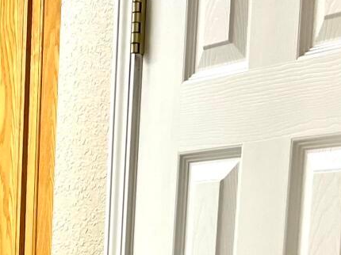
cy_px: 445
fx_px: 1191
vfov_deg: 11.4
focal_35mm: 121
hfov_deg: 15.7
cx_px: -56
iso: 64
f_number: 1.5
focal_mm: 5.7
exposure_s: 1/120
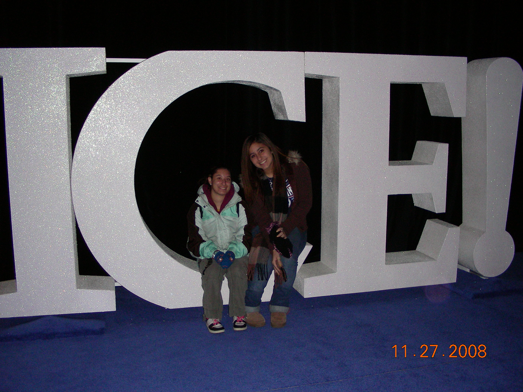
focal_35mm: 38
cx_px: 262
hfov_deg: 49.0
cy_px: 196
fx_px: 574
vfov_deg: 37.7
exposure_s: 1/60.1
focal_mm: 6.3
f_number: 3.5
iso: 152
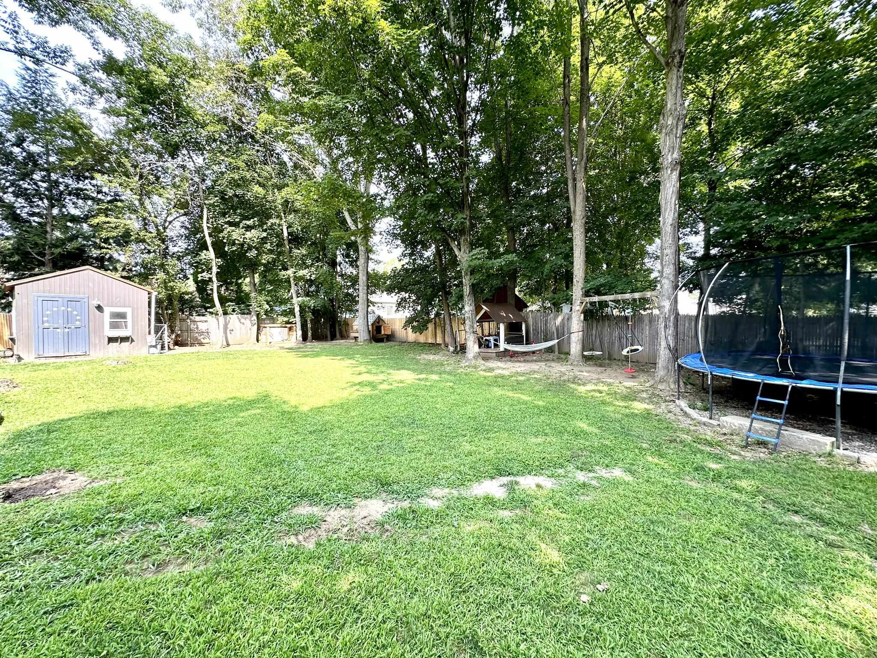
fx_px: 355
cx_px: 438
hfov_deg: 102.1
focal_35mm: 14
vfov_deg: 85.7
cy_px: 329
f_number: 2.2
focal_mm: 2.22
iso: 40
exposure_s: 1/145
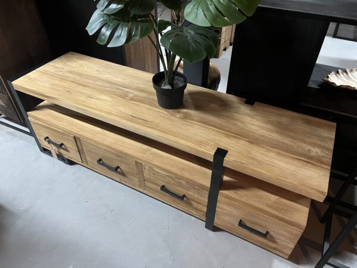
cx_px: 178
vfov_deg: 53.1
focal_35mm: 26
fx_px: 268
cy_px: 134
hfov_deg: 67.3
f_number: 1.5
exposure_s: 1/50
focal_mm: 5.7
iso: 400
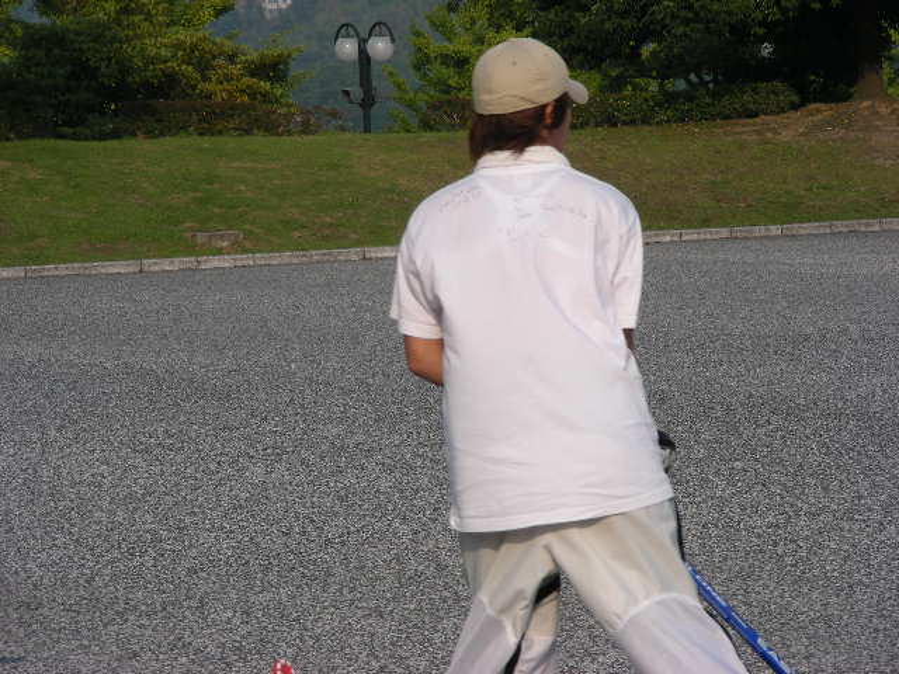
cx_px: 450
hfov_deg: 10.1
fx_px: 5090
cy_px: 337
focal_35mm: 196
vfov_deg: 7.6
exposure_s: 1/685
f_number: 4
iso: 50
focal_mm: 32.7
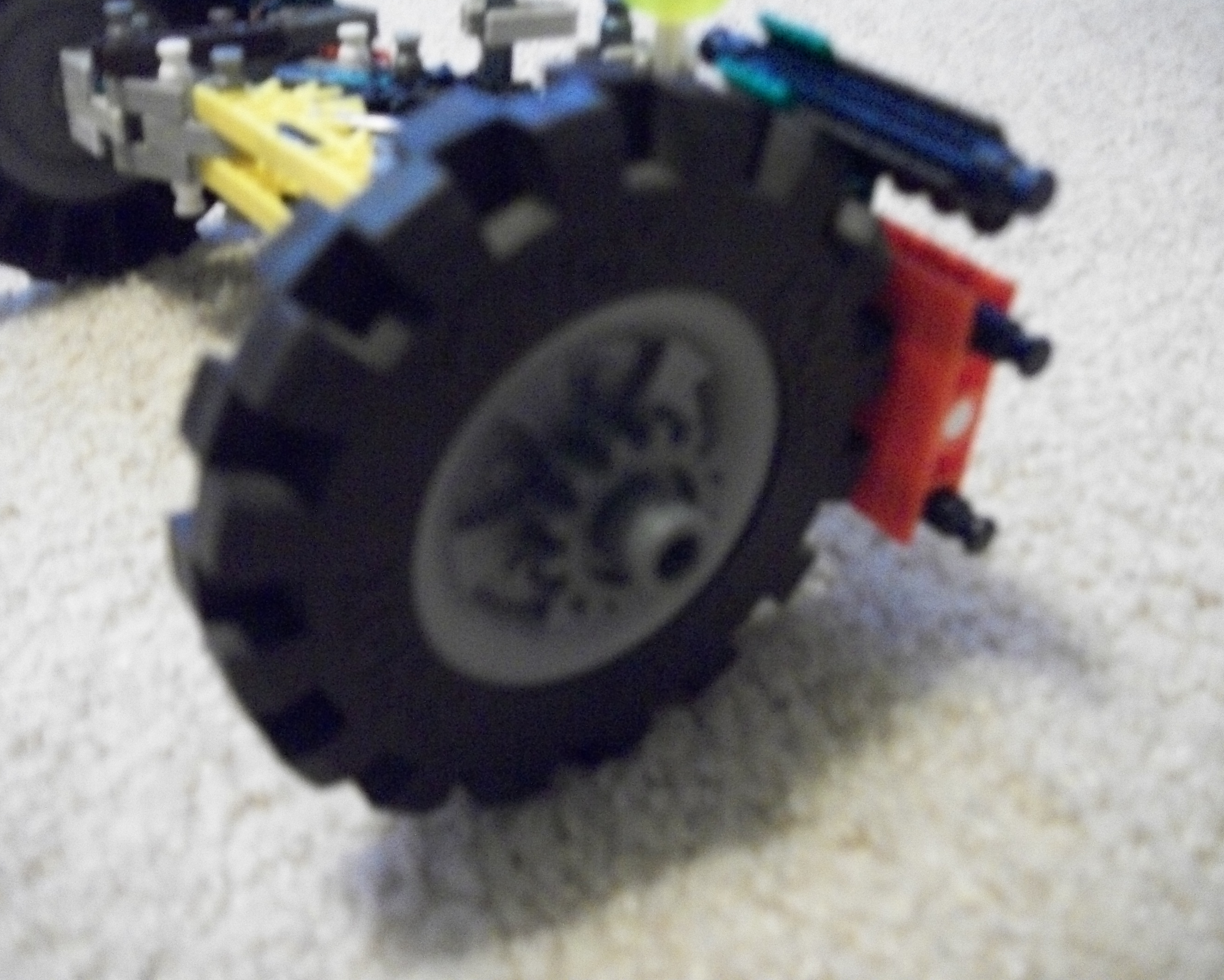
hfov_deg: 52.8
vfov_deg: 43.4
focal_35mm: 34
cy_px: 485
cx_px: 557
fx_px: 1232
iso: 640
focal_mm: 5.7
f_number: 2.9
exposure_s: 1/10
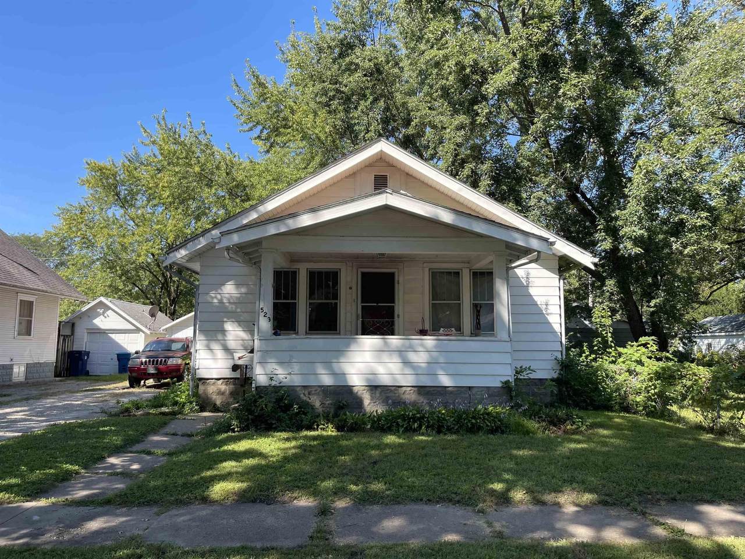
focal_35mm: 25
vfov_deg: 54.9
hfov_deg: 69.4
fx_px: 538
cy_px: 280
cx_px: 372
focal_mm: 5.1
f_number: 1.6
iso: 32
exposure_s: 1/1188
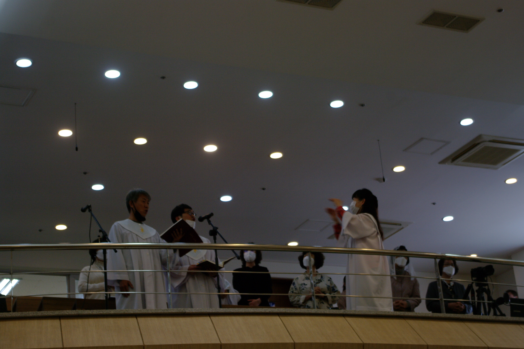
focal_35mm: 82
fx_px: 1193
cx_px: 262
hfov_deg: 24.8
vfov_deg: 16.7
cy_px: 174
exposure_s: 1/30
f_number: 5.6
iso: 400
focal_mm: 55
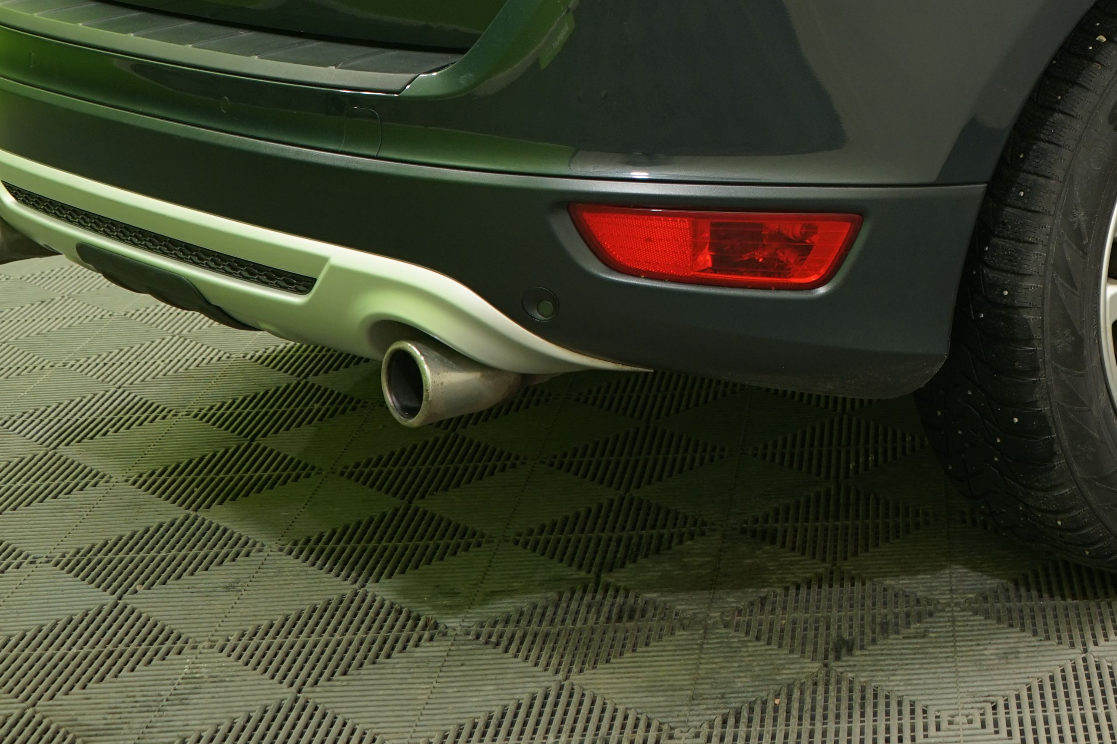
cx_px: 1057
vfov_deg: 18.6
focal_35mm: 70
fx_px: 2172
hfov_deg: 27.5
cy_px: -110
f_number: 5
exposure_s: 1/13
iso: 320
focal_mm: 30
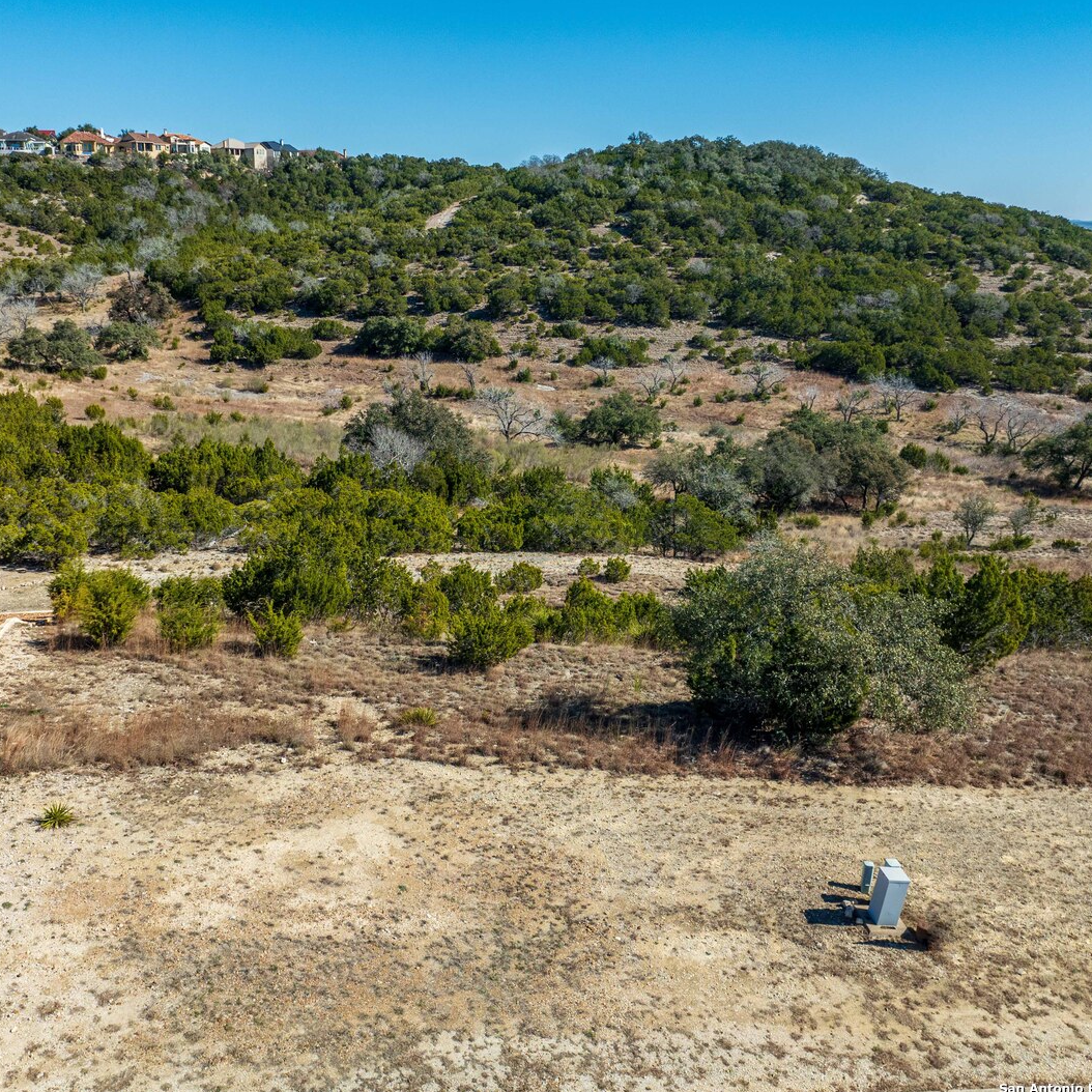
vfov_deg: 55.6
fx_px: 1035
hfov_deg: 55.5
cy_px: 538
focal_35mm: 29
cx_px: 477
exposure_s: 1/2500
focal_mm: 12.29
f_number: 2.8
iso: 110
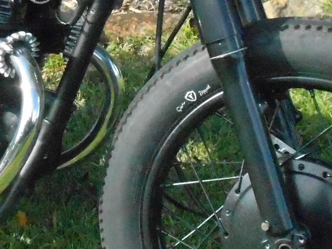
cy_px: 86
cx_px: 72
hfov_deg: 22.5
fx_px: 825
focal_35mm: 86
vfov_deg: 17.1
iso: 1600
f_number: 11
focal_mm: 4.7
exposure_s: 1/320
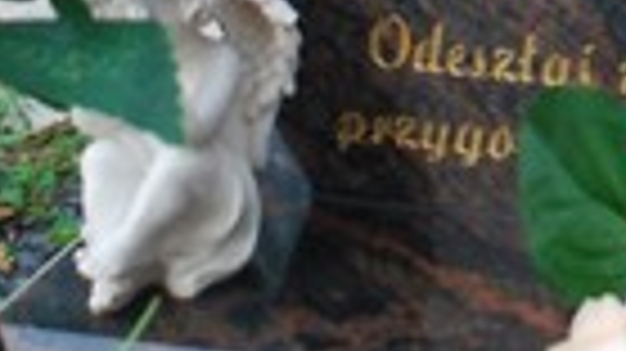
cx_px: 824
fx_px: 5989
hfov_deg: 5.9
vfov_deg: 3.3
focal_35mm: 361
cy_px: -522
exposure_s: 1/60
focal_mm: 40
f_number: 6.3
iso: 800
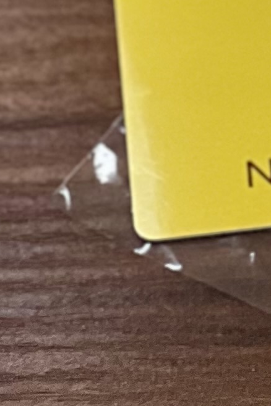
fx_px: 5550
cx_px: 768
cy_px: -771
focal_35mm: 491
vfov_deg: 4.1
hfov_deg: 2.8
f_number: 2.8
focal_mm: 9
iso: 125
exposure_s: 1/100
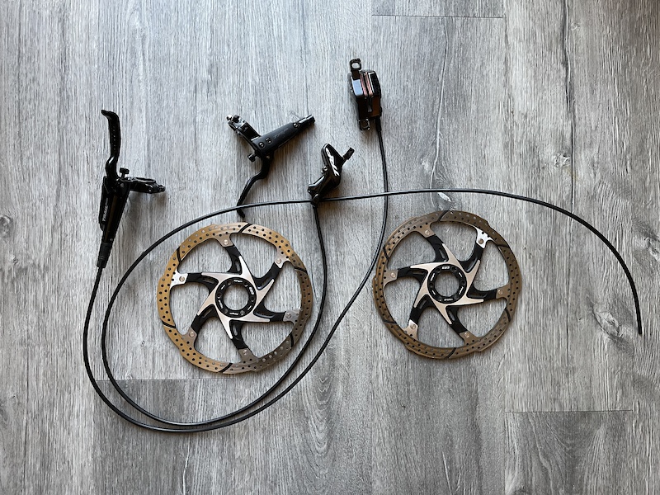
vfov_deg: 53.1
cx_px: 330
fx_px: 496
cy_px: 248
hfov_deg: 67.3
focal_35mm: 26
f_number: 1.6
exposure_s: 1/60
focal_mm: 5.1
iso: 125
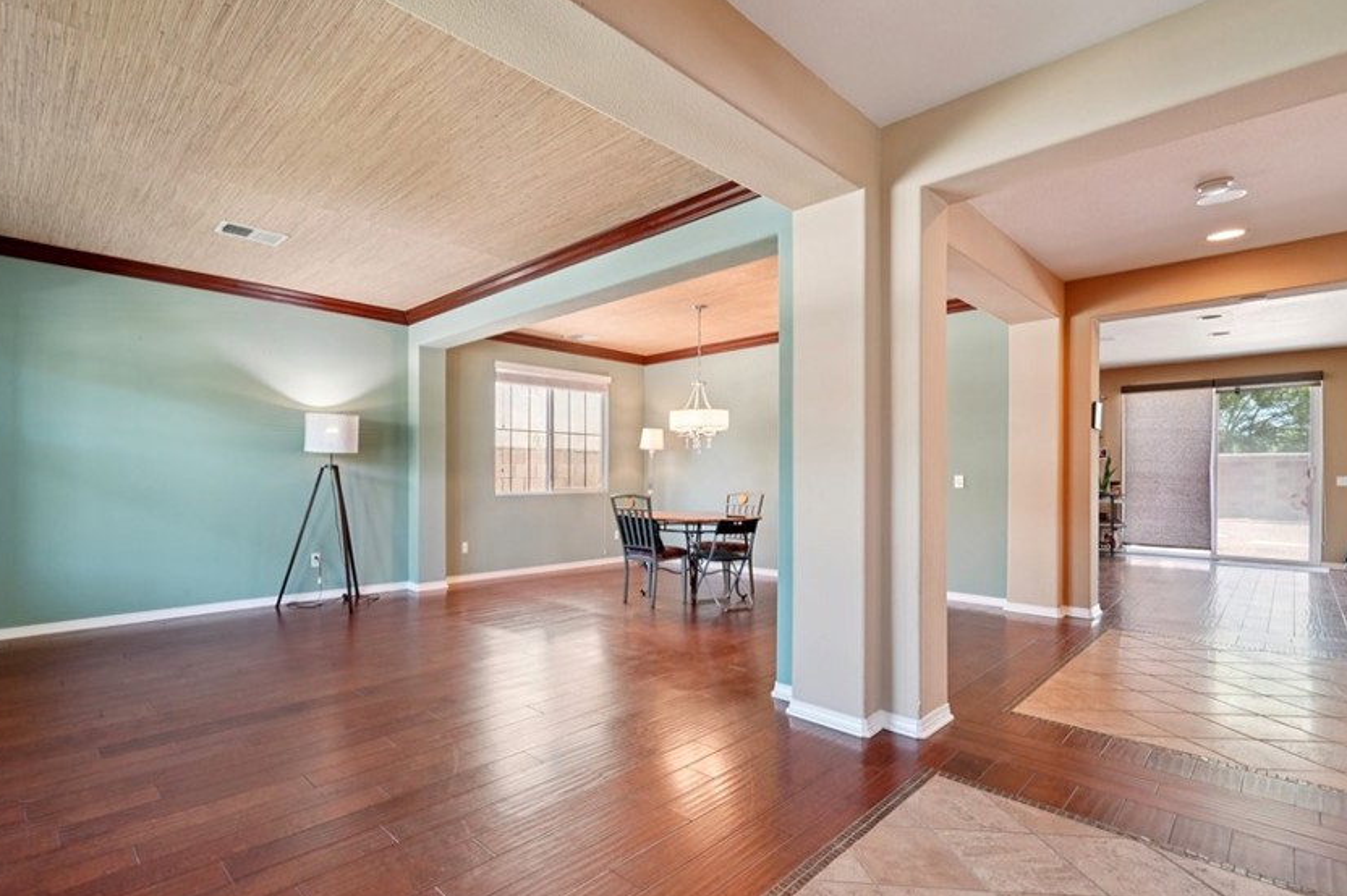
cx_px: 546
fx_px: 598
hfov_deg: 95.6
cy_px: 471
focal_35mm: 16
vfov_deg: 73.6
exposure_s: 1/8
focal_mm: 13
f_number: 8
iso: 400
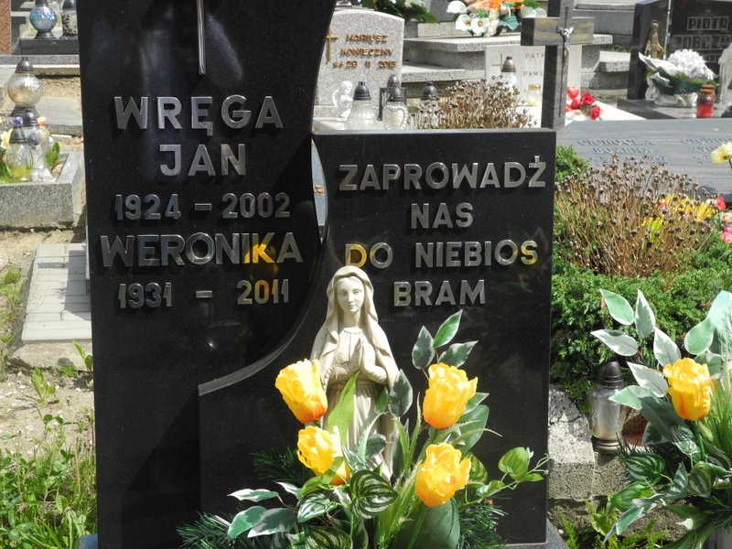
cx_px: 366
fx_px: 1438
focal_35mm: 68
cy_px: 274
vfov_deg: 21.6
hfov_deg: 28.6
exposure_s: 1/640
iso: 100
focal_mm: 14.5
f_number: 4
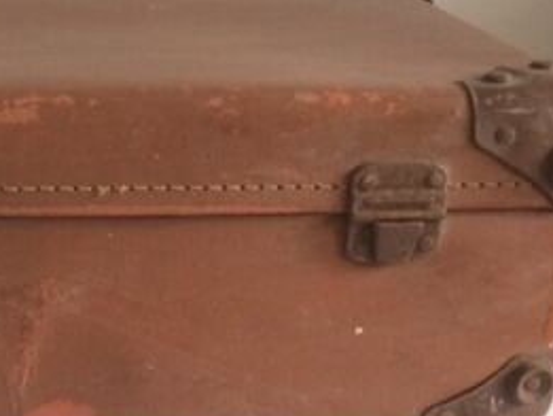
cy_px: 335
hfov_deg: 26.2
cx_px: 23
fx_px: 1135
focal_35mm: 71
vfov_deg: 20.5
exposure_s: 1/33
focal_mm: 4.15
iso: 80
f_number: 2.2
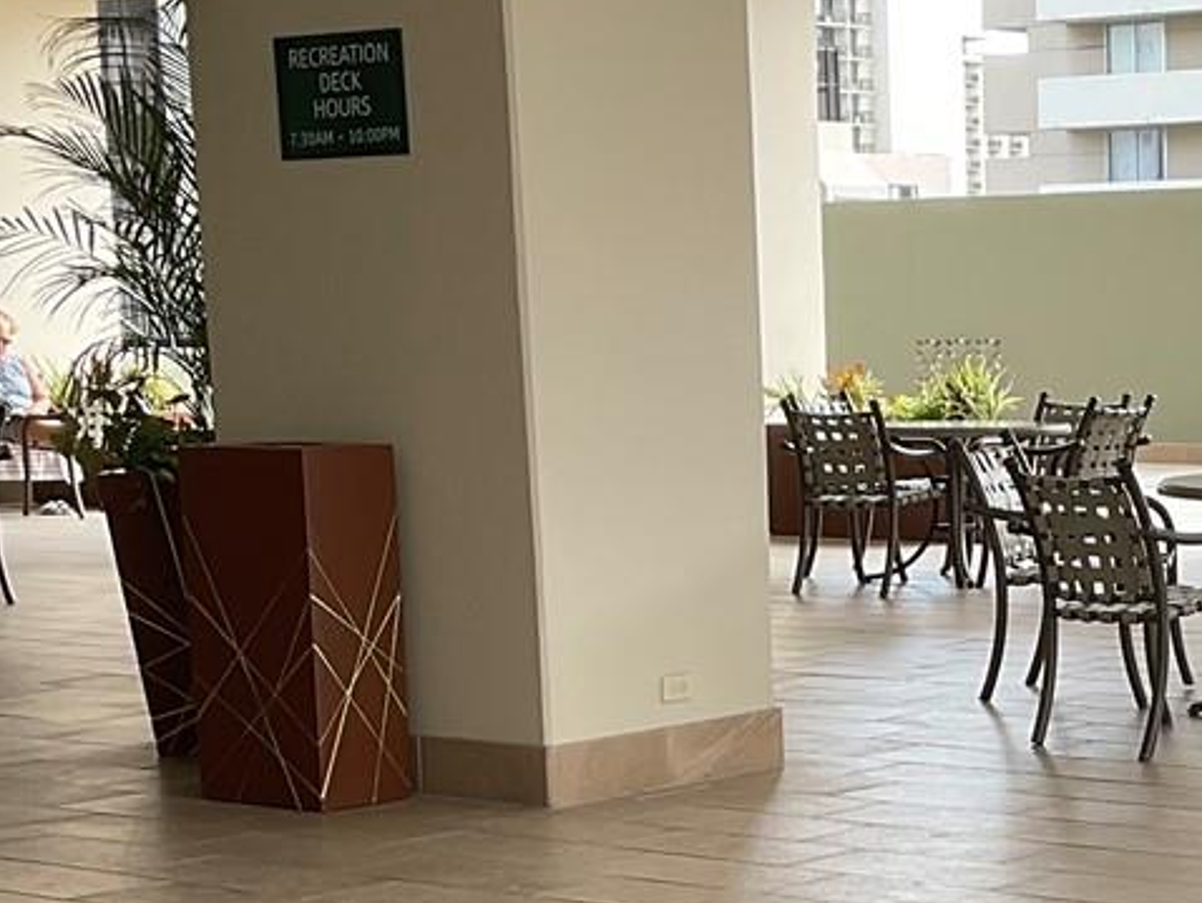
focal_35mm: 97
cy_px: 958
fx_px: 3370
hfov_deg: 19.8
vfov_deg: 14.9
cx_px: 1106
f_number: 1.8
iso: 16
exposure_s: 1/136
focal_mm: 3
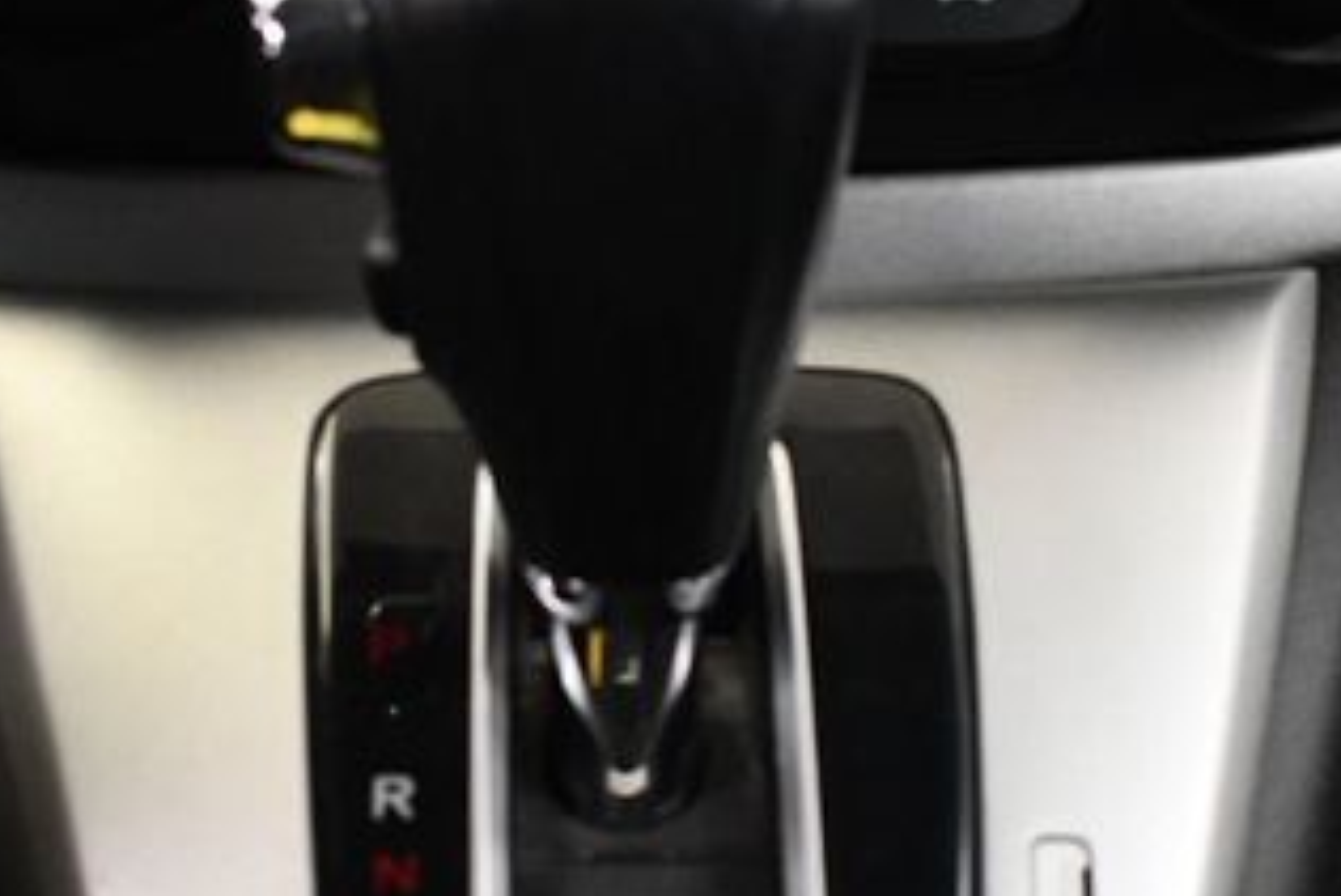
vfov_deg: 18.6
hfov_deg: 27.7
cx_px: 662
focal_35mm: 73
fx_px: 2720
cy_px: 603
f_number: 3.5
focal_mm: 18
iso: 2800
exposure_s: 1/125
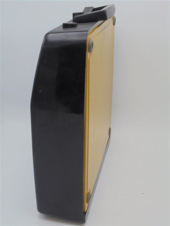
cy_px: 113
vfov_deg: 38.9
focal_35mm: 49
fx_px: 321
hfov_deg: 29.7
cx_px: 85
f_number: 4.8
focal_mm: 8.9
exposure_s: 1/30
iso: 100
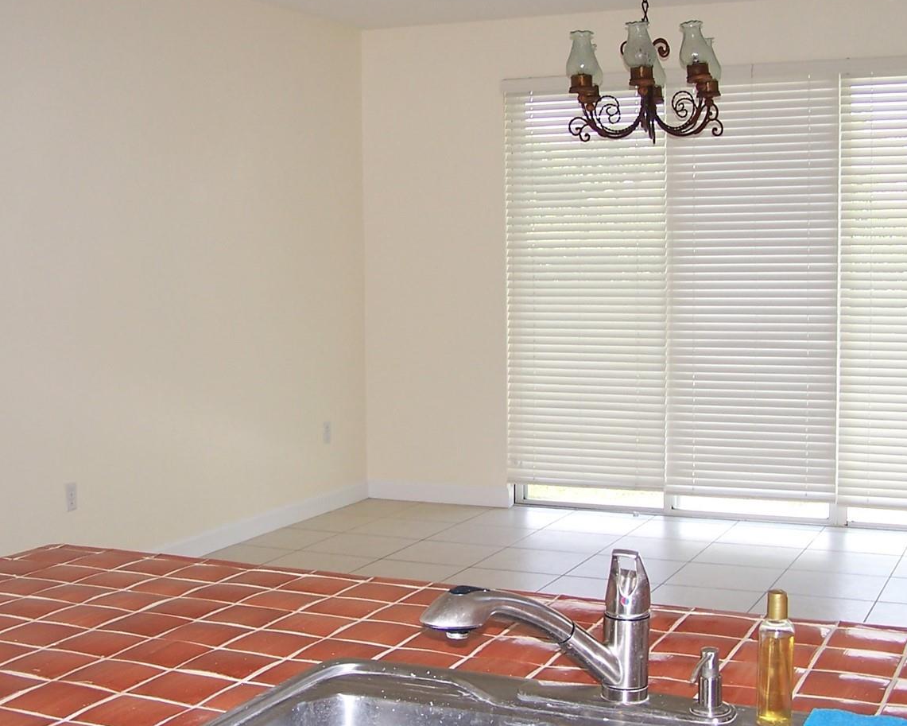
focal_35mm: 52
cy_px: 326
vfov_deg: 29.1
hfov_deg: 36.0
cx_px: 444
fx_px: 1396
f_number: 2.8
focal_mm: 6.3
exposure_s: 1/60
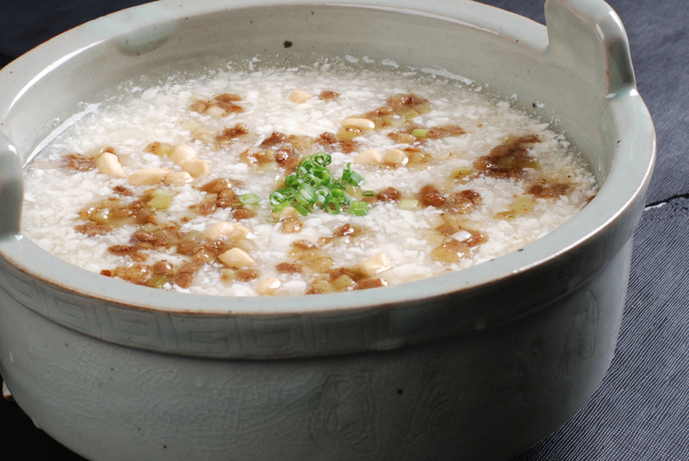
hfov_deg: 20.0
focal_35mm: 102
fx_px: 1954
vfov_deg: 13.5
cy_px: 226
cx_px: 307
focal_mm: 50
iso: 100
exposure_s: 1/125
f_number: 13
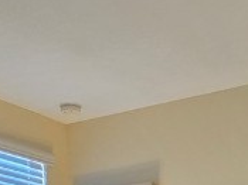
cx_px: 177
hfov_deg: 25.5
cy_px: 398
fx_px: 544
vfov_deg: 14.8
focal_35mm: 76
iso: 100
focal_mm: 2.2
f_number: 2.2
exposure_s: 1/60
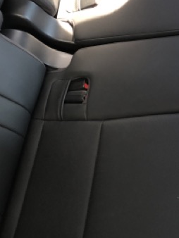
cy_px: 32
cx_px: 68
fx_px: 365
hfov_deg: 27.5
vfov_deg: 34.5
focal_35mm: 53
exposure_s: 1/9
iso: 100
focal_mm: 3.99
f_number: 1.8
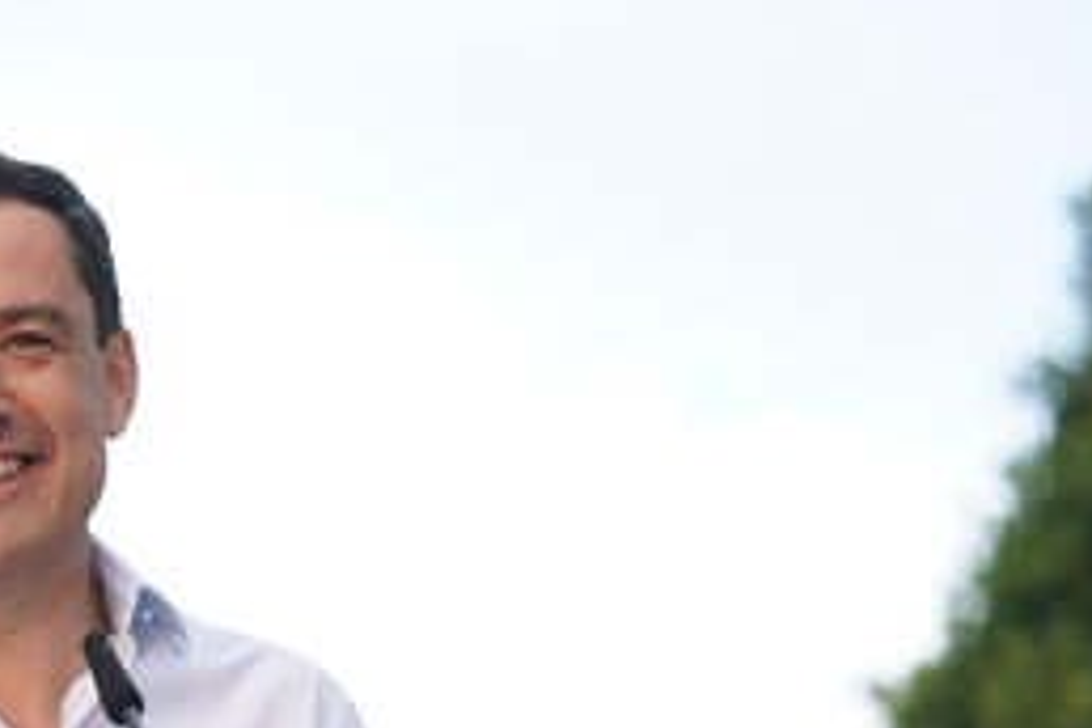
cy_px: 895
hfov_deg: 9.8
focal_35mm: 208
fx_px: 6309
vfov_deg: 6.6
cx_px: -17
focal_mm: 84
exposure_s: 1/640
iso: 200
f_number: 2.8
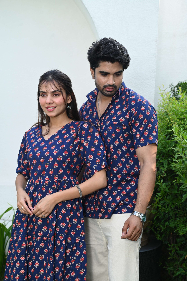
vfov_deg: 34.0
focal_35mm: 59
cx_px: 94
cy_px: 140
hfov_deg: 23.0
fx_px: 460
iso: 250
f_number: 5.6
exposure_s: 1/160
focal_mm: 59
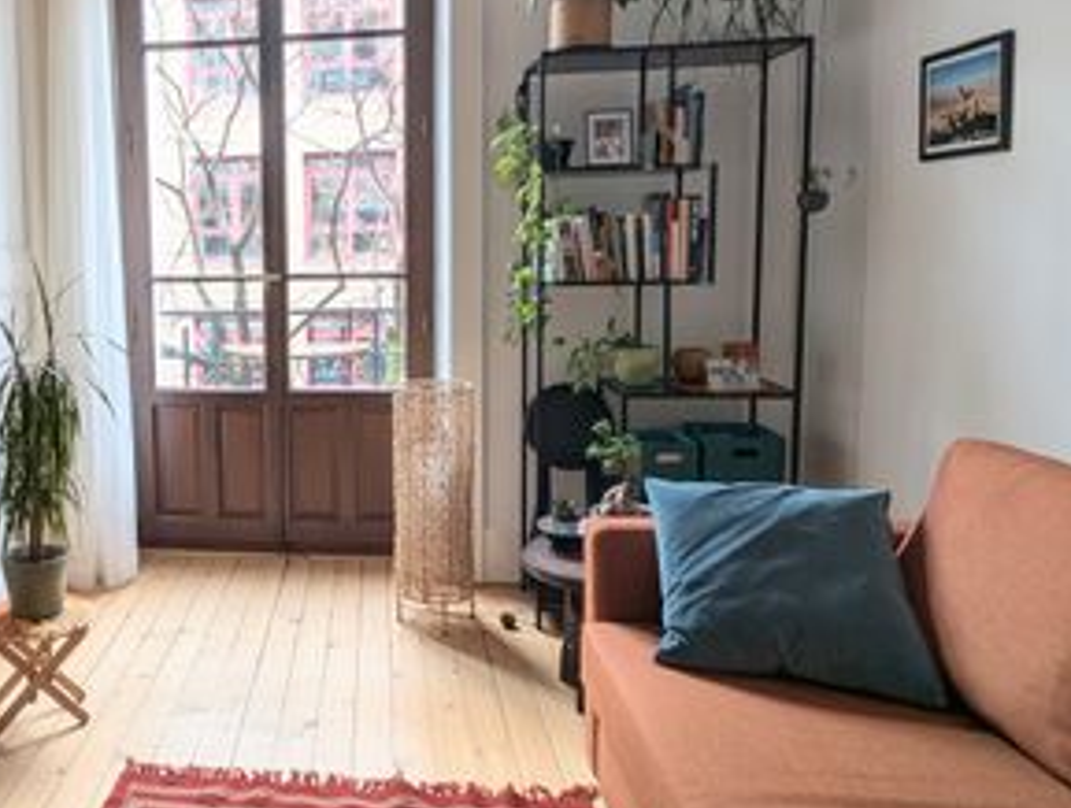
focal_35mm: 27
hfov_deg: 60.5
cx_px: 230
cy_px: 330
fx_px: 837
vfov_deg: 51.2
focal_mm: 1.95
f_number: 2.2
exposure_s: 1/44.3
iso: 44
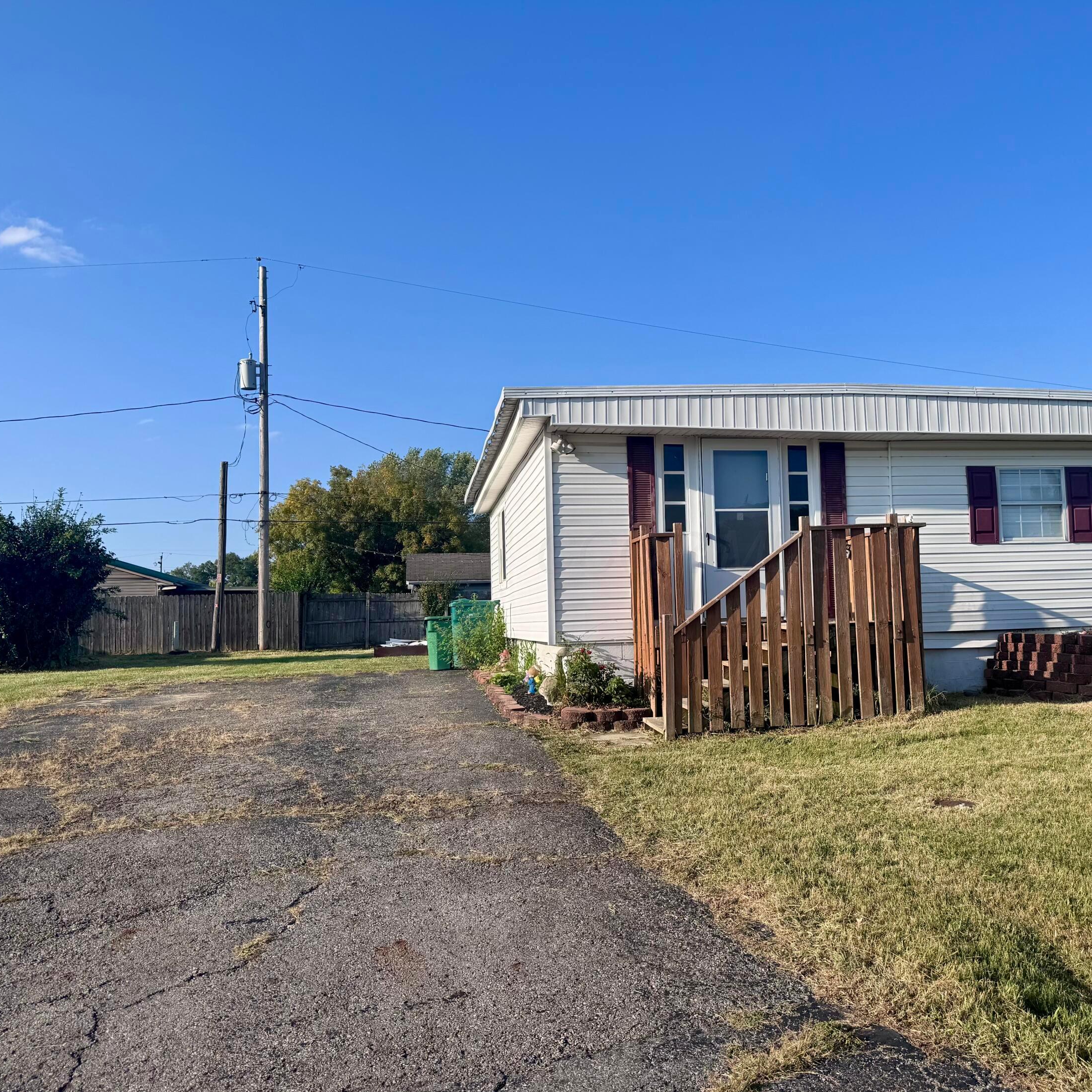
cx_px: 686
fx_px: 1035
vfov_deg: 55.6
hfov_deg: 55.0
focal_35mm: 29
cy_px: 551
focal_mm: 6.76
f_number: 1.78
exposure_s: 1/3802
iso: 80
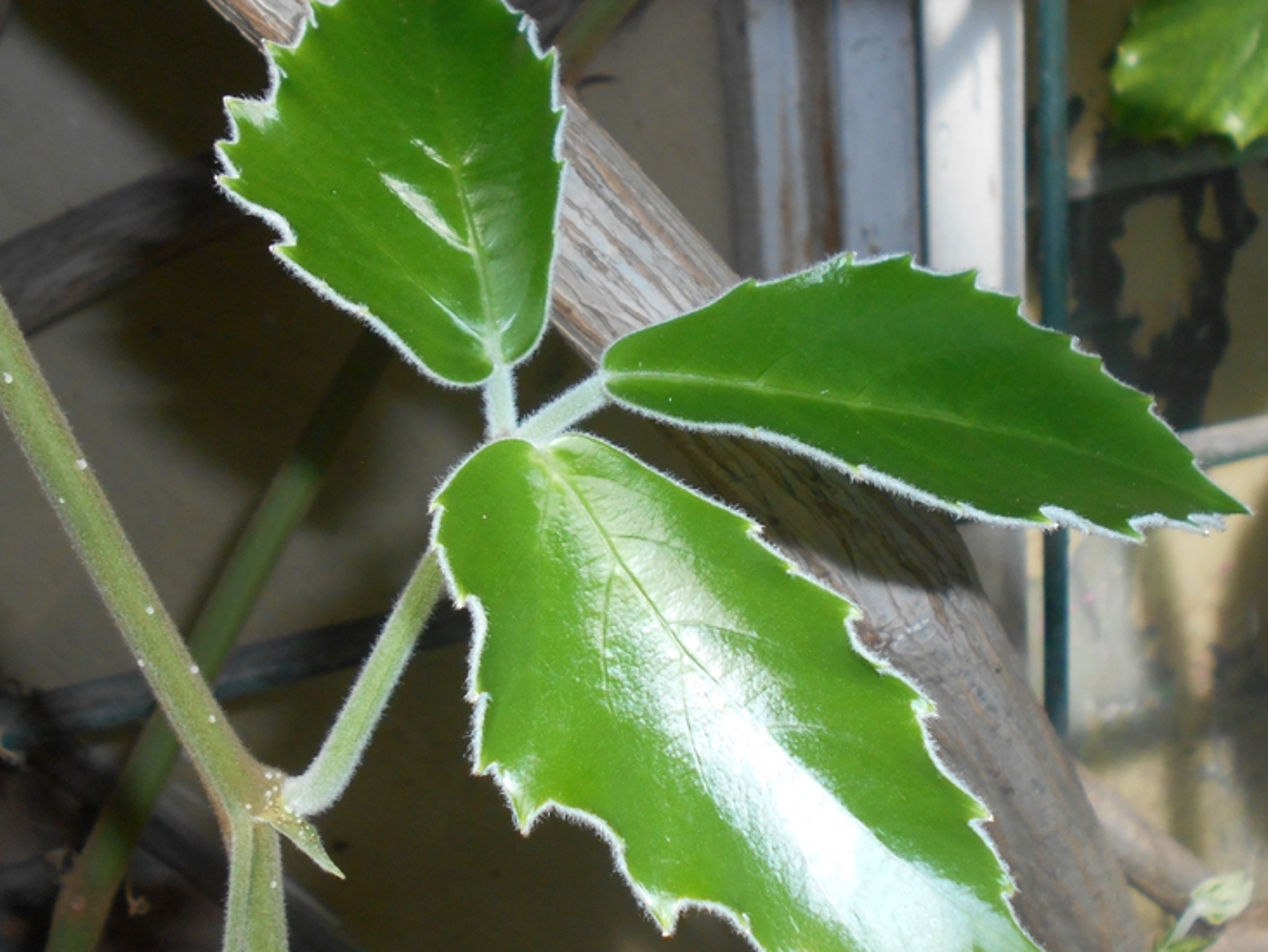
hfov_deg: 44.7
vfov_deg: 34.4
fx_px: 1539
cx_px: 676
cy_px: 461
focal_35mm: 42
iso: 200
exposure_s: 1/160
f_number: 8.5
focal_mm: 5.1
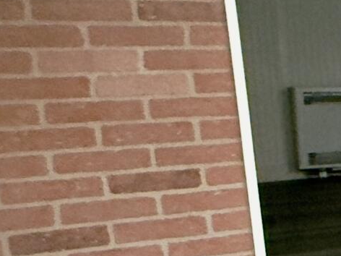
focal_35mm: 89
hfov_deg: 12.5
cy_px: 148
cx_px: 954
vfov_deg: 16.6
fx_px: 877
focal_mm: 2.22
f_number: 2.2
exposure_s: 1/60
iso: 400
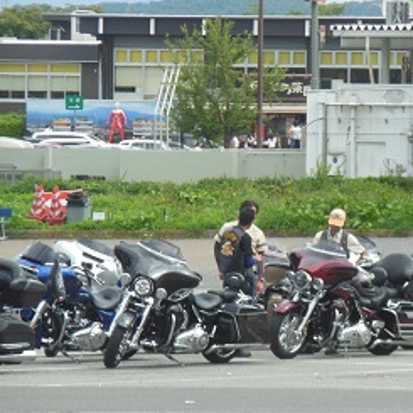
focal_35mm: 333
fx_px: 4495
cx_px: 292
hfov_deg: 5.3
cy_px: 193
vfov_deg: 5.3
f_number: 5.8
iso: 125
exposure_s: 1/320
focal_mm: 45
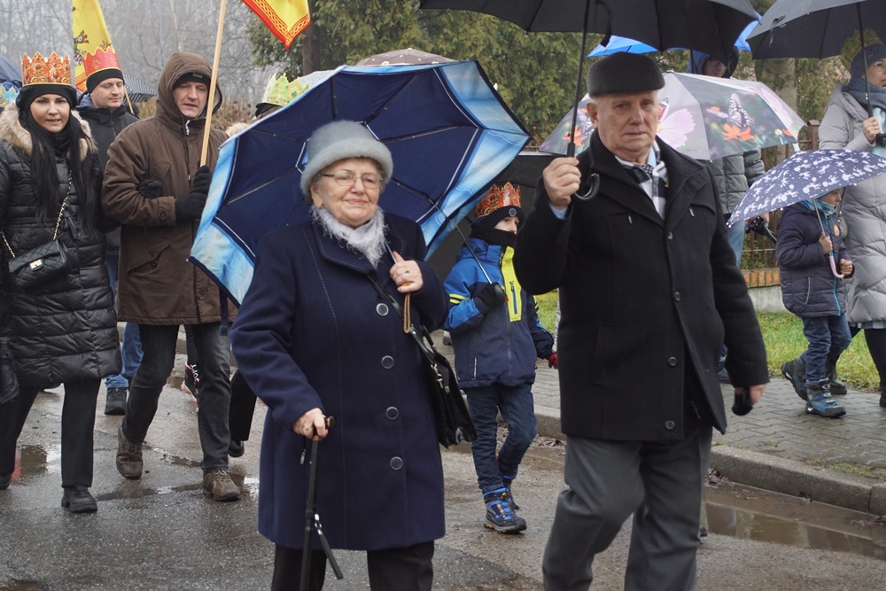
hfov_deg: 24.6
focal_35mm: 82
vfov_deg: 16.6
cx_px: 443
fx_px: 2031
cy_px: 296
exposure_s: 1/160
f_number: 5
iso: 500
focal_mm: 55
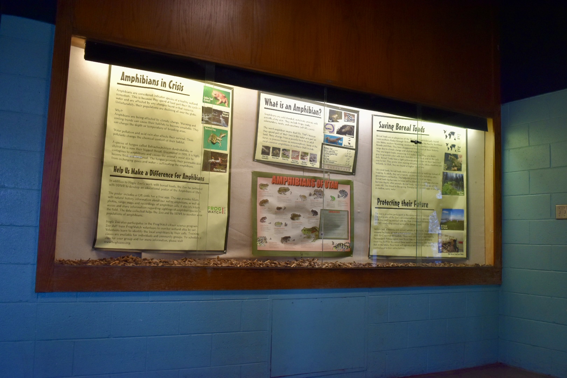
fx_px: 543
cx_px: 284
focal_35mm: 34
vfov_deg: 38.4
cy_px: 189
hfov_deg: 55.1
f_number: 3.8
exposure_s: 1/125
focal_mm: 23
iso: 1000
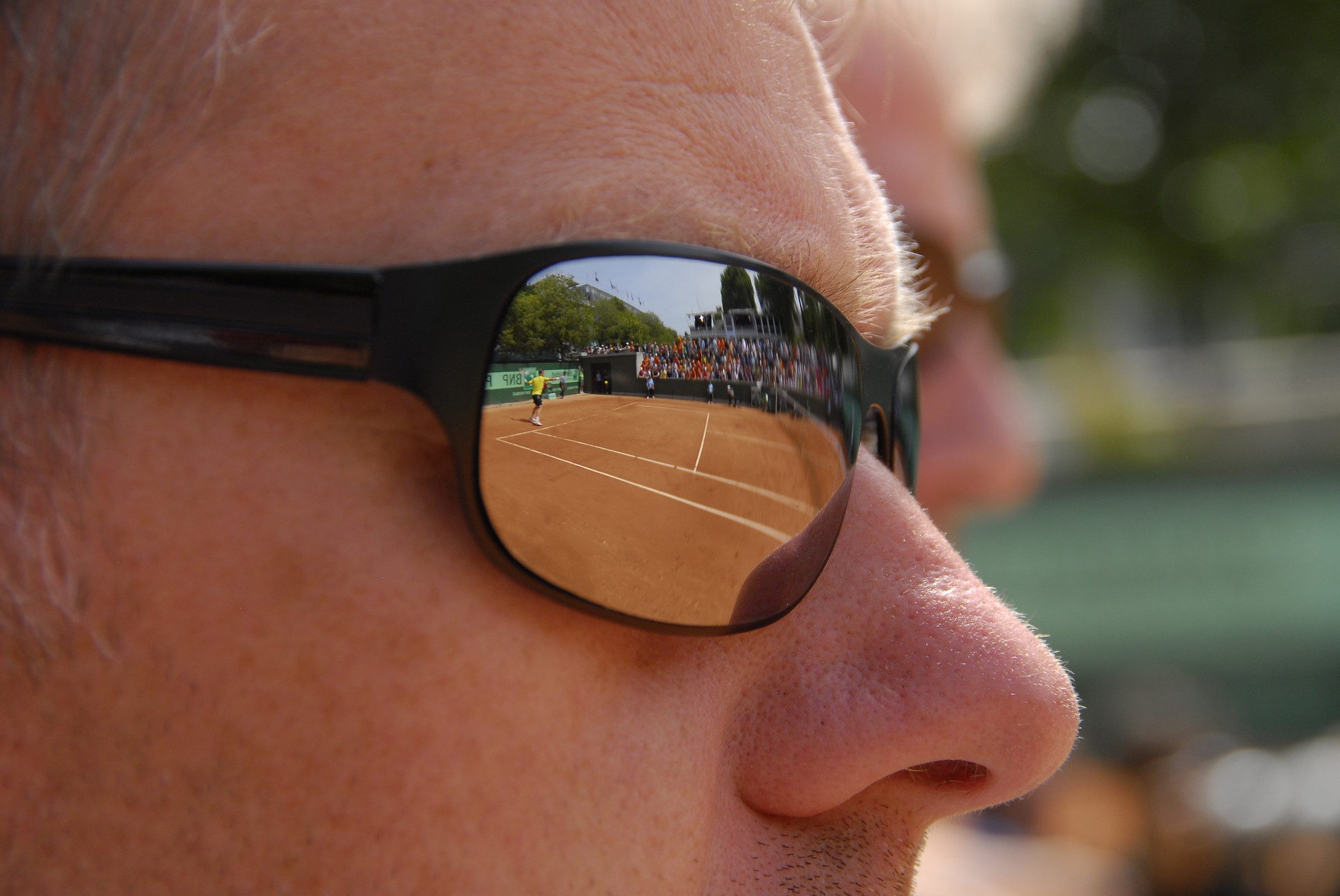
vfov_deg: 12.2
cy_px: 448
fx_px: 4193
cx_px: 670
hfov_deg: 18.2
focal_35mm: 112
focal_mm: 75
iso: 200
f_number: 7.1
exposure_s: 1/250
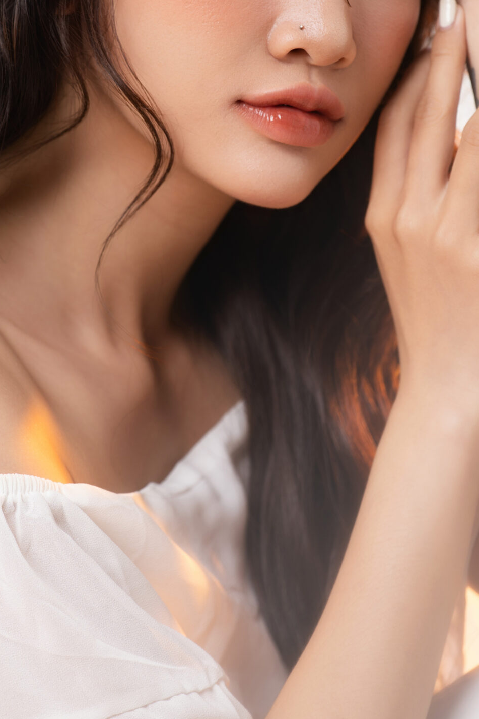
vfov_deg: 5.7
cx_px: 193
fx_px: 7163
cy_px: 220
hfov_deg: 3.8
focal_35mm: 359
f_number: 4
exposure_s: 1/125
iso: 125
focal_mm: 200
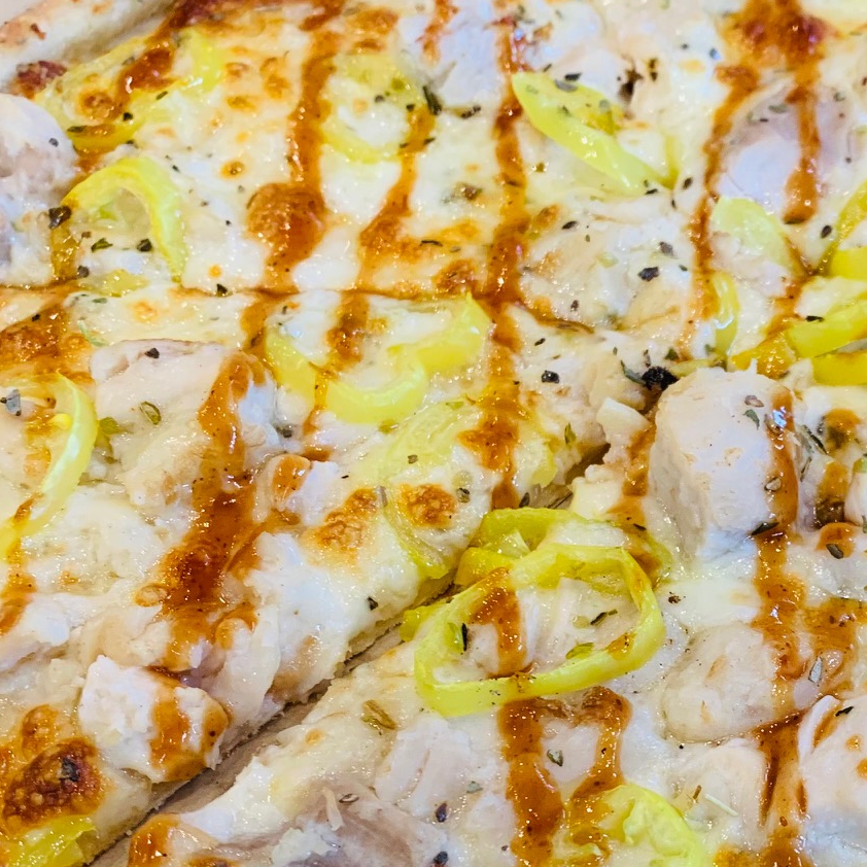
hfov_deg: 30.0
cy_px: 623
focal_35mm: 55
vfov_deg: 30.7
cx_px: 745
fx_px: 1559
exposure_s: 1/60
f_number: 1.8
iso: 125
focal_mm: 4.25
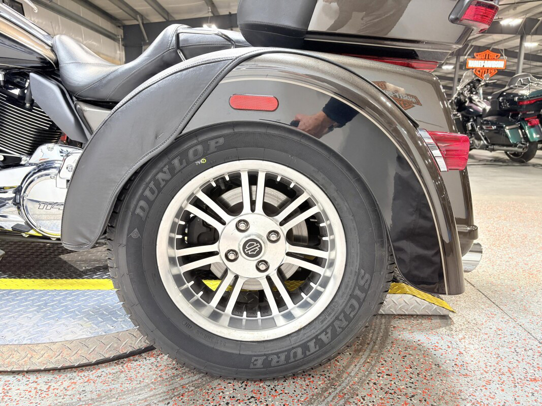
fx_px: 407
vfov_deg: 53.1
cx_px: 271
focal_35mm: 26
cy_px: 203
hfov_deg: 67.3
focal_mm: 5.96
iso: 100
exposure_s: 1/60
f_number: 1.6
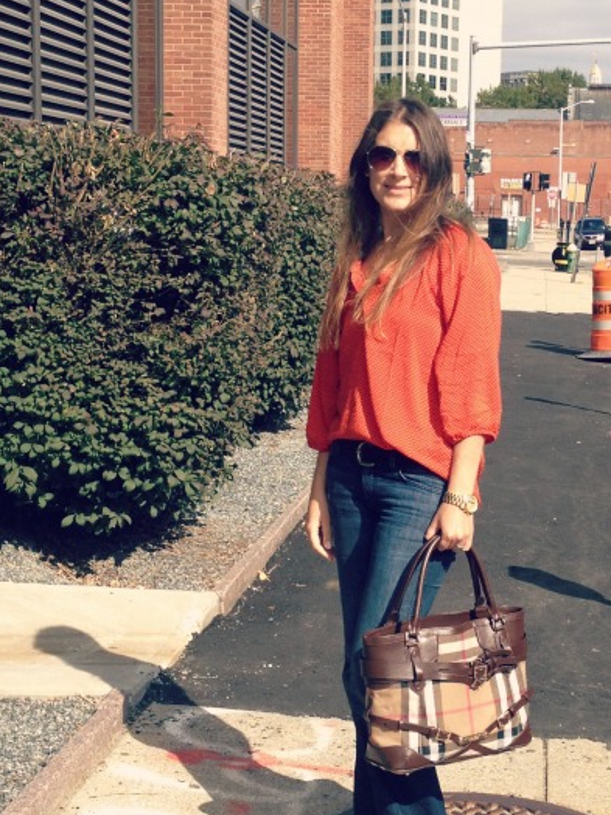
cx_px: 365
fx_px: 1153
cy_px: 420
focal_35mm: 49
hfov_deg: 29.6
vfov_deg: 38.9
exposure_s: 1/1416
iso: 50
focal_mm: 4.28
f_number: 2.4
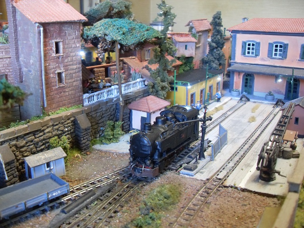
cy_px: 114
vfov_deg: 41.8
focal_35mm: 34
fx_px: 299
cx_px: 152
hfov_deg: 54.0
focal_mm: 6.3
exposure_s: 1/15
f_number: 2.8
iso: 200
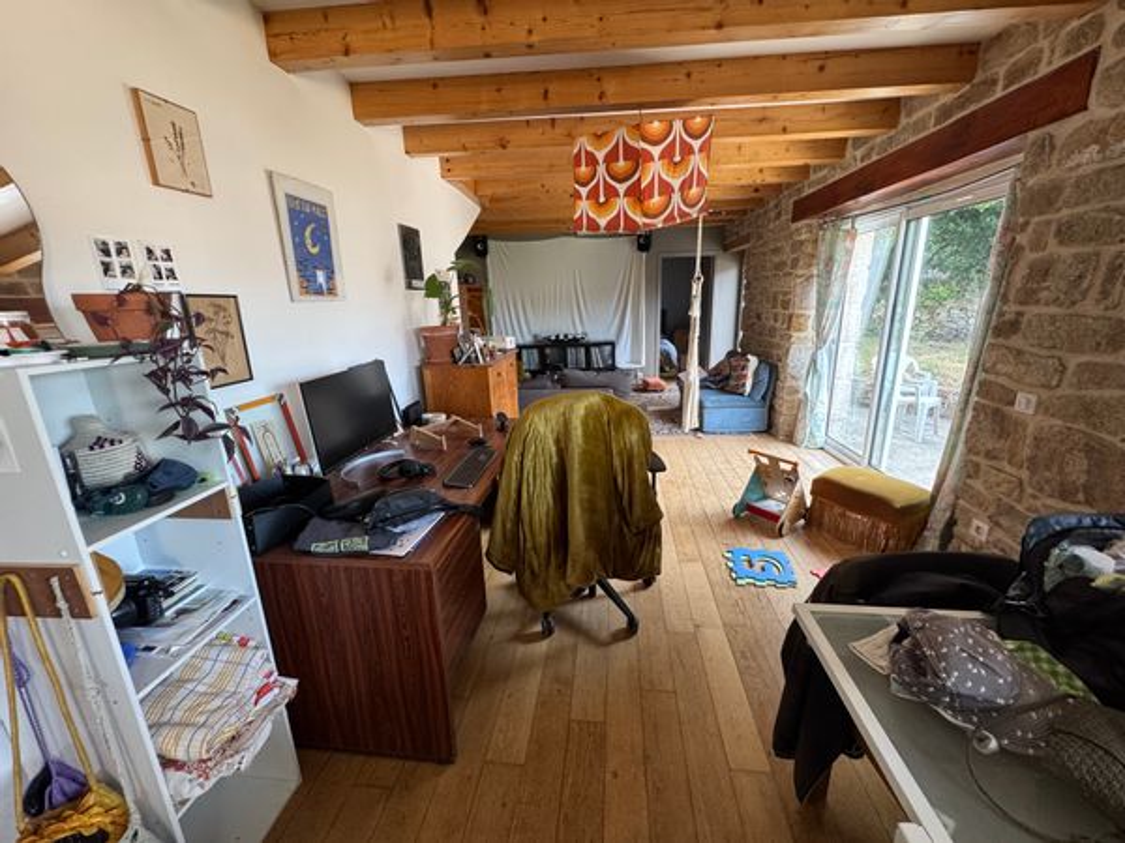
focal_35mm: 14
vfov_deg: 85.7
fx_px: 455
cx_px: 562
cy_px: 422
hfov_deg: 102.1
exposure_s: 1/49
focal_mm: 2.22
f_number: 2.2
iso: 250
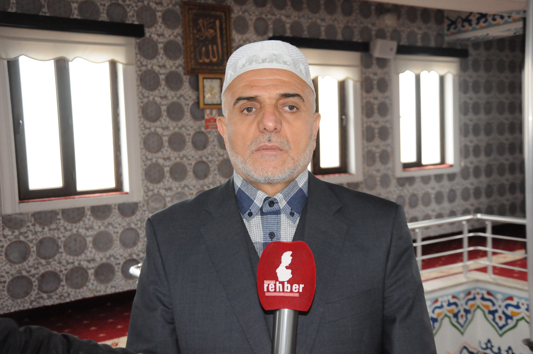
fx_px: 665
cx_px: 266
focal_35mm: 45
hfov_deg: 43.7
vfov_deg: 29.8
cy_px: 177
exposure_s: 1/100
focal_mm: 30
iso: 3200
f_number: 5.6
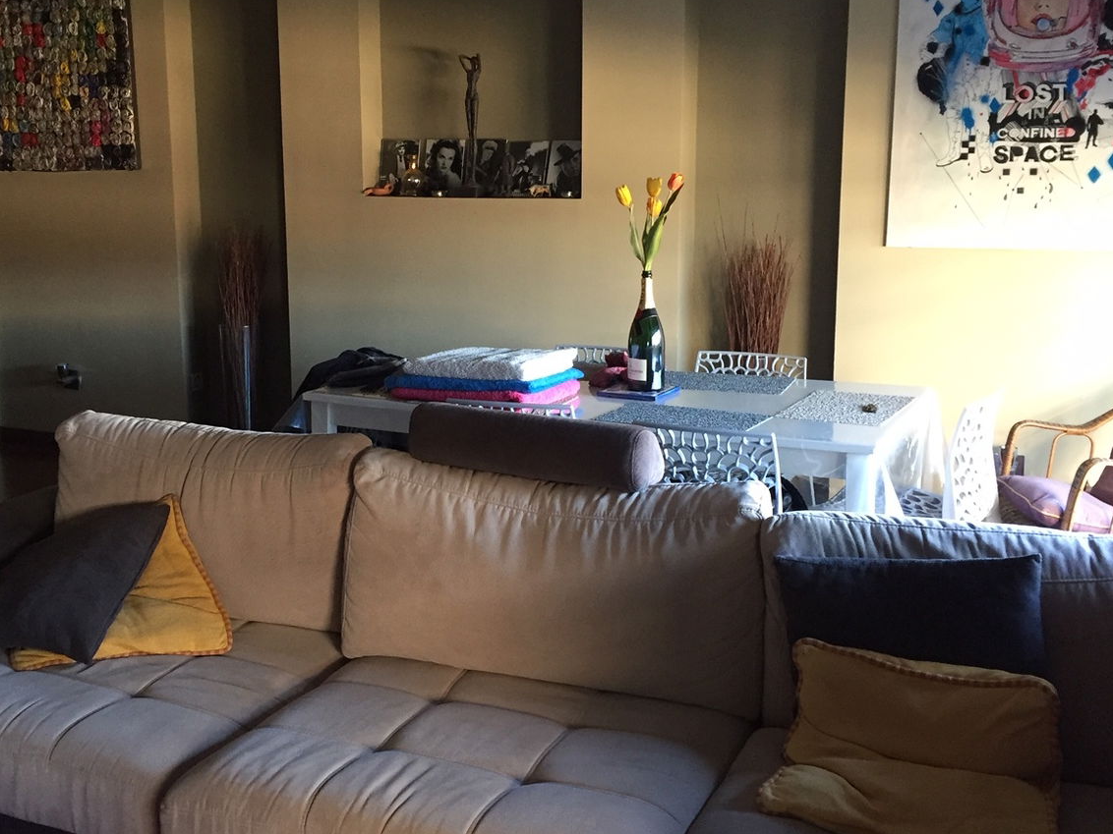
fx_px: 1318
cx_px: 470
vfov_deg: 35.1
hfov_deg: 45.6
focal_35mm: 41
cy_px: 371
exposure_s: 1/33
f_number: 2.2
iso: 200
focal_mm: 4.15
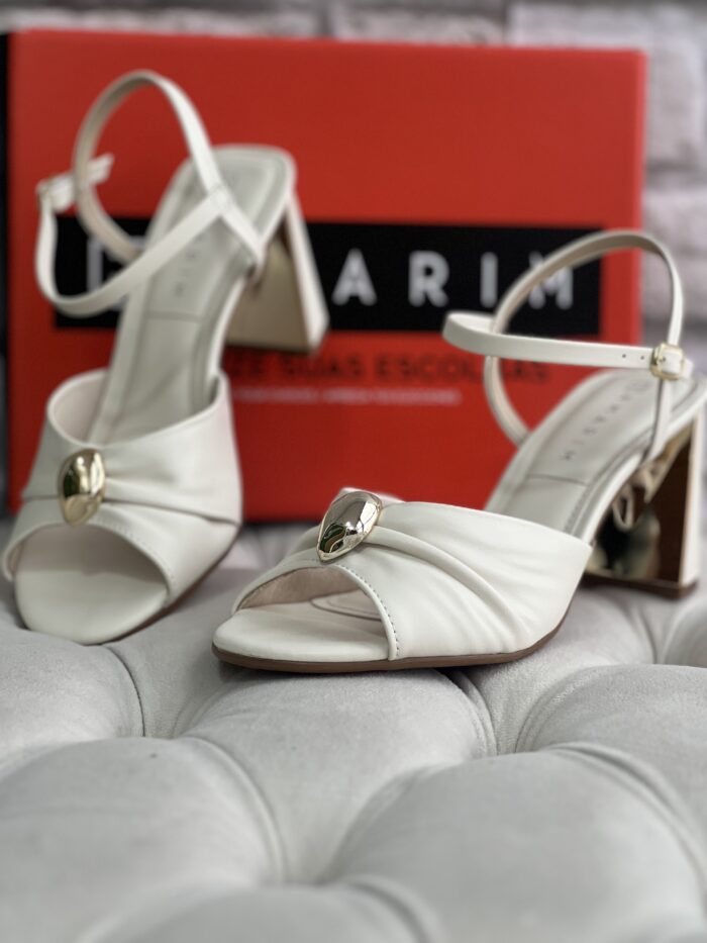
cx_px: 354
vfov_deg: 25.3
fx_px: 2096
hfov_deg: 19.1
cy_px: 472
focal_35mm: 77
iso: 125
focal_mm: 9
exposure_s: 1/40
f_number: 2.8
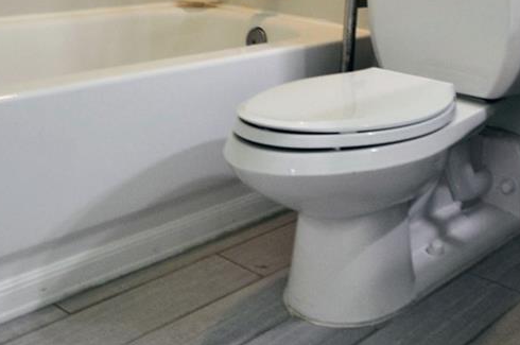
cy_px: -40
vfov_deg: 25.3
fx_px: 707
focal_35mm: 49
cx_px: 479
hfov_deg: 37.5
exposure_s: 1/15
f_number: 6.3
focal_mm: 10
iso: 500
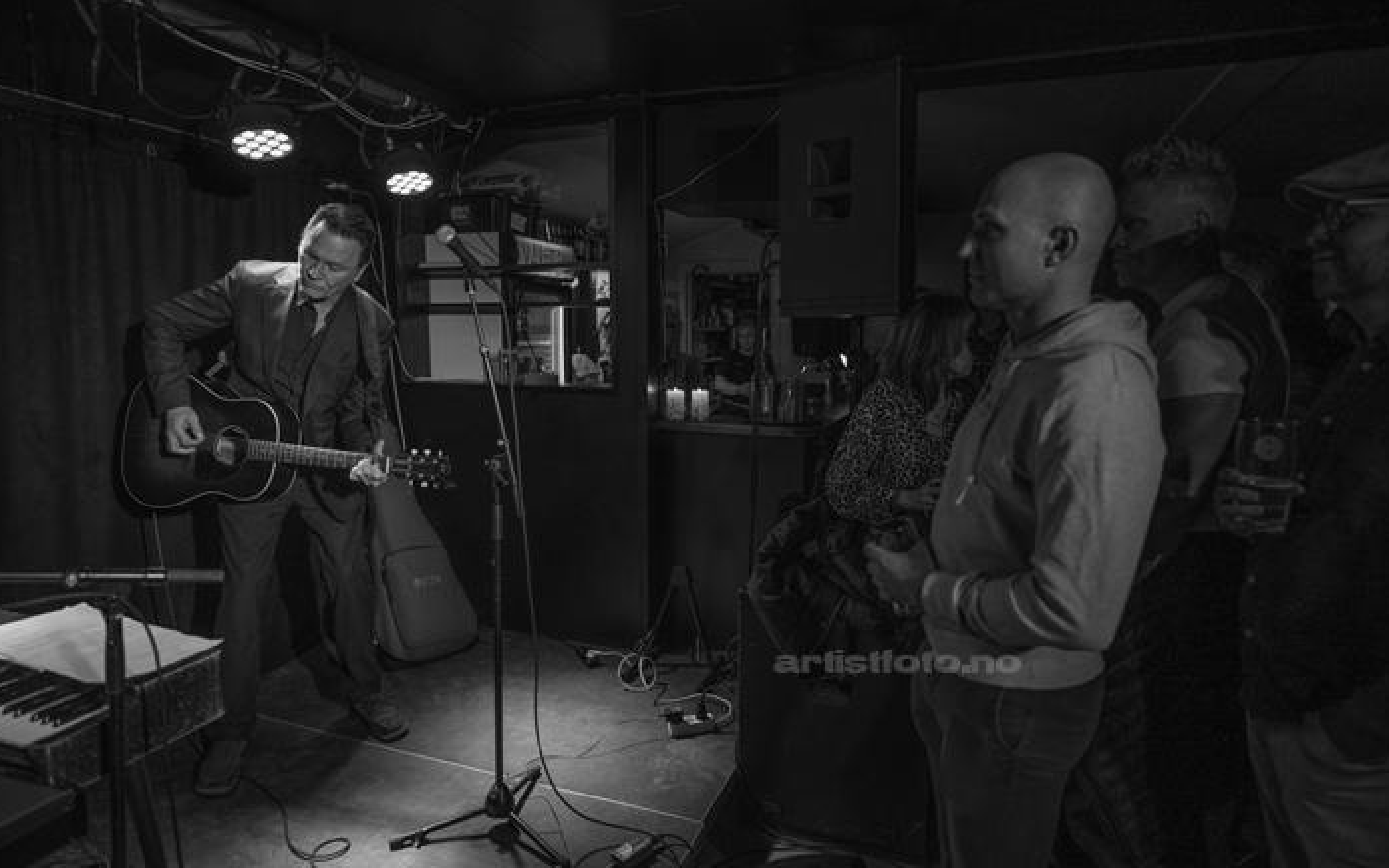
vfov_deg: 57.3
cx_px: 686
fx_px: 795
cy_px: 439
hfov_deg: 82.3
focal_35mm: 21
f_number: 1.8
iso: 400
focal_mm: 20
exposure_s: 1/250
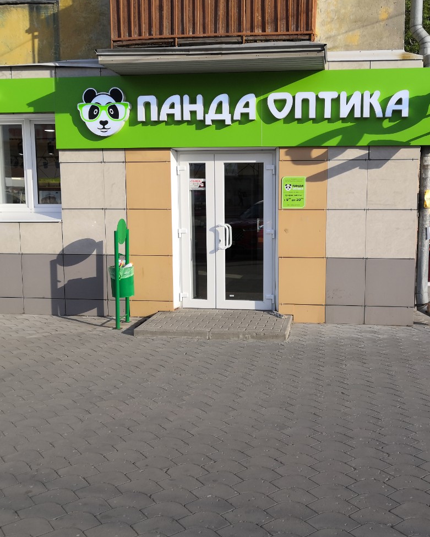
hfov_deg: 41.0
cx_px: 252
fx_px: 573
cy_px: 270
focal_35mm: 36
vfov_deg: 50.3
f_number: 1.8
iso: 50
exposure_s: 1/625
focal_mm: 3.95
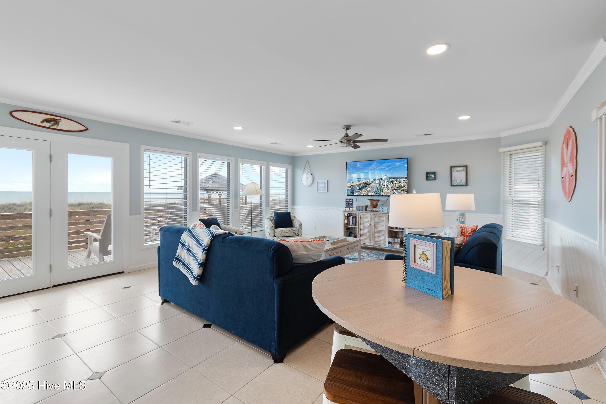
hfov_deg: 100.4
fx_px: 252
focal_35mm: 15
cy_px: 202
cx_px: 303
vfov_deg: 77.3
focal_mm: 10
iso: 100
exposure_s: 1/30
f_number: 4.5
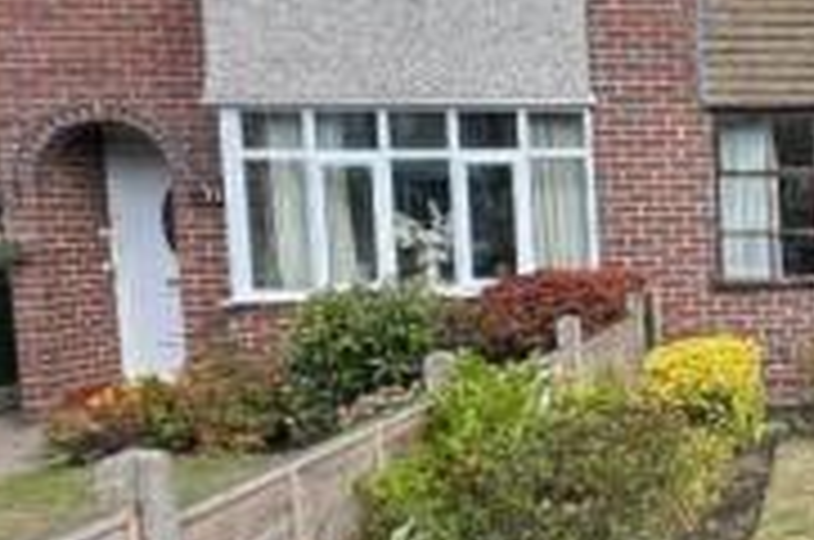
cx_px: 1073
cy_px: 290
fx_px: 1061
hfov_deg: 31.6
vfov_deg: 28.5
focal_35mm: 47
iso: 40
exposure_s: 1/476
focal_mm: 2.22
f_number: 2.2
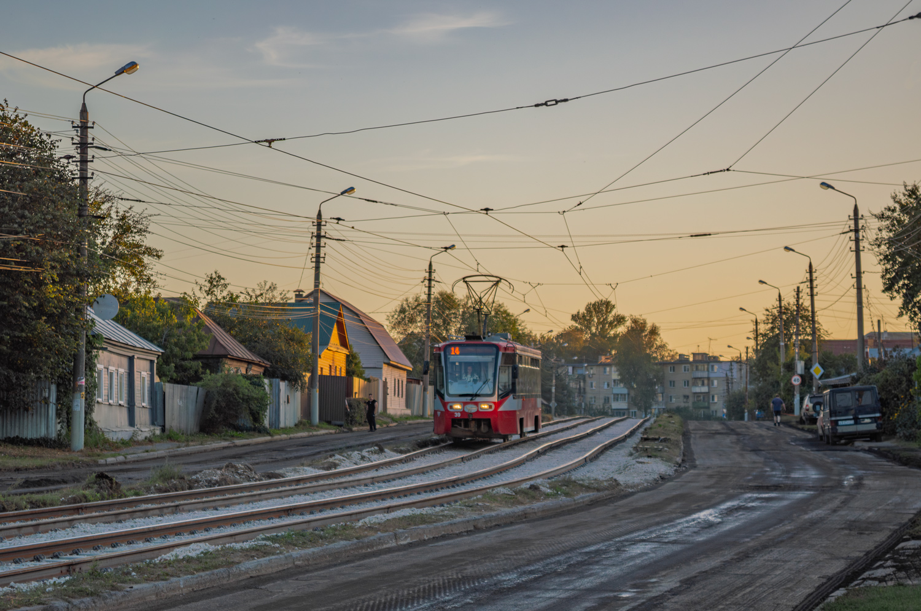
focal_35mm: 82
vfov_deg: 16.5
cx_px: 460
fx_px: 2107
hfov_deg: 24.7
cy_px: 306
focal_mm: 55
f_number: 5.6
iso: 200
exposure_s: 1/320
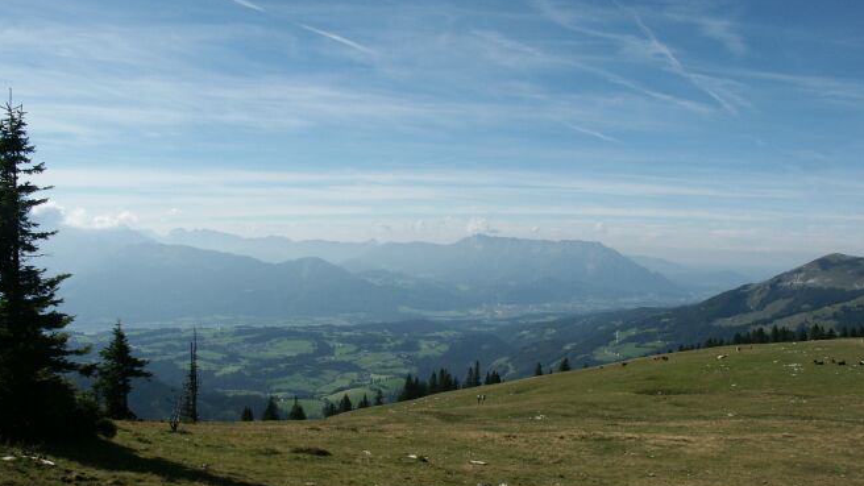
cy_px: 303
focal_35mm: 31
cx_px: 431
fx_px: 710
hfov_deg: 62.6
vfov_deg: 37.6
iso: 100
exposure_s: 1/500
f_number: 8
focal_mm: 7.27
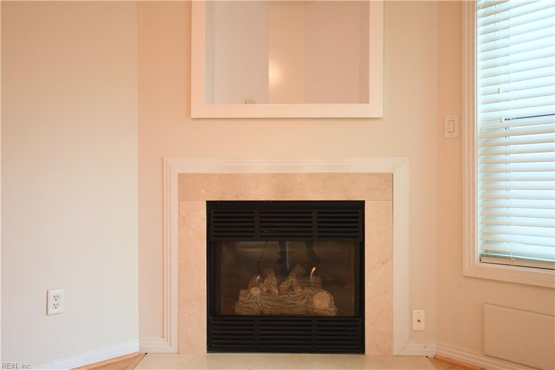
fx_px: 462
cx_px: 278
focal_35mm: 30
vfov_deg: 43.6
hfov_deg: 61.9
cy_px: 185
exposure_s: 1/125
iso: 1600
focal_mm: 20
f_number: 3.5
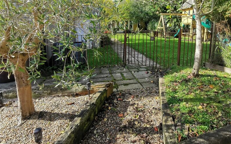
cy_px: 47
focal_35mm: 23
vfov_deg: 51.9
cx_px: 126
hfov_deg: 77.0
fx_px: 145
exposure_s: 1/480
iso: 50
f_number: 2.2
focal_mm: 2.26
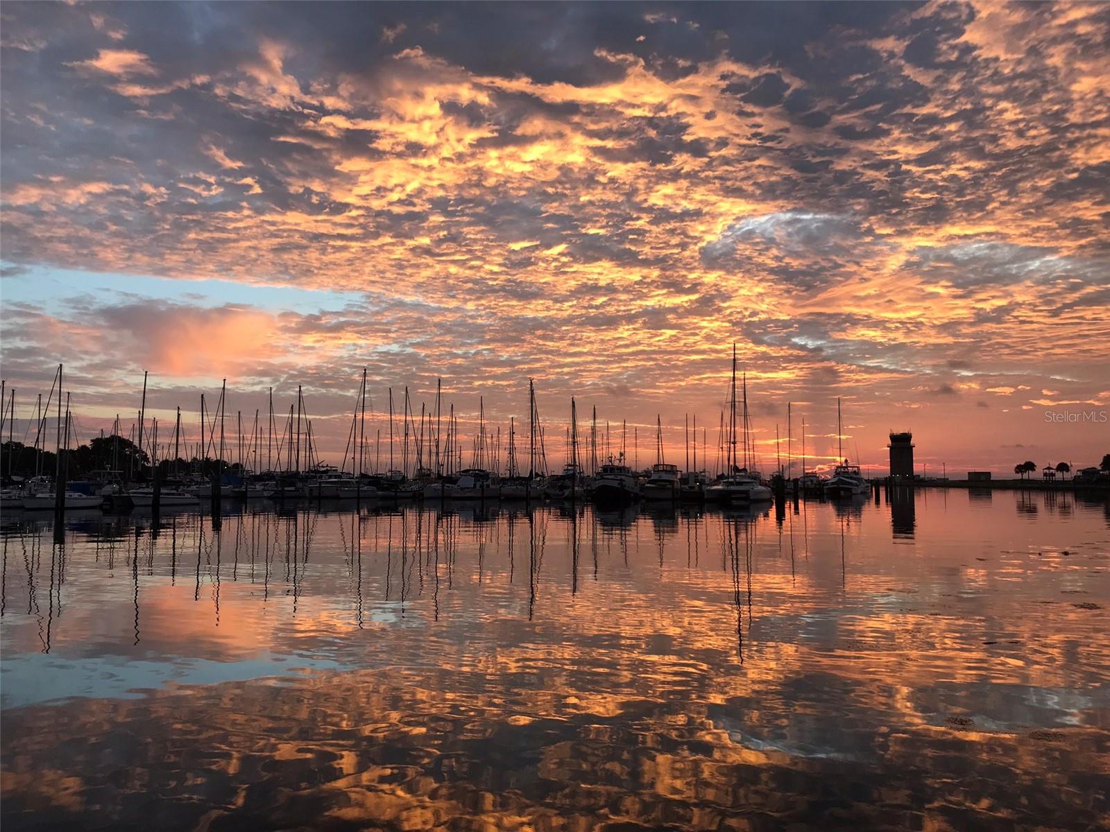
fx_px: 898
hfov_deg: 63.4
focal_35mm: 28
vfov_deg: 49.7
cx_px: 555
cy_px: 416
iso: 25
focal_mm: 3.99
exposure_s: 1/120
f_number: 1.8
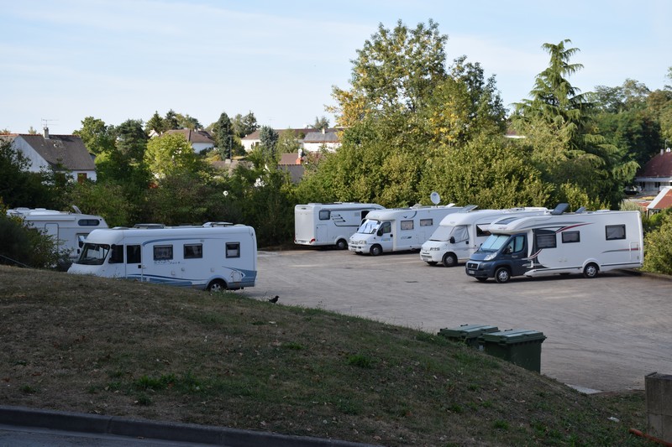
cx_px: 336
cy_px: 224
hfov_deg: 33.4
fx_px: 1120
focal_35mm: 60
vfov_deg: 22.6
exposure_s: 1/250
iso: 200
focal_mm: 40
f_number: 8
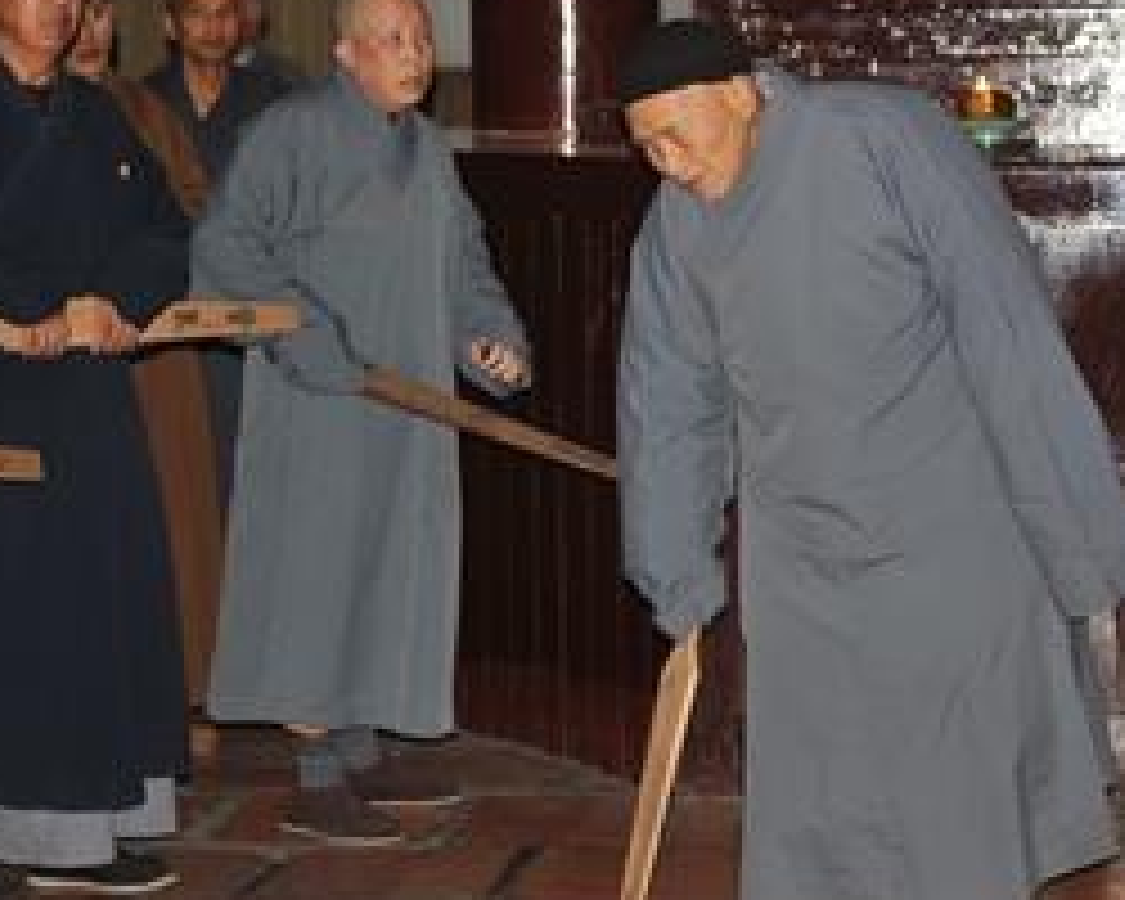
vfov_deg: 14.6
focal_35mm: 105
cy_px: 320
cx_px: 734
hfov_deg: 18.2
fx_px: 3496
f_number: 2.8
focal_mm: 56
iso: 200
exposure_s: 1/60
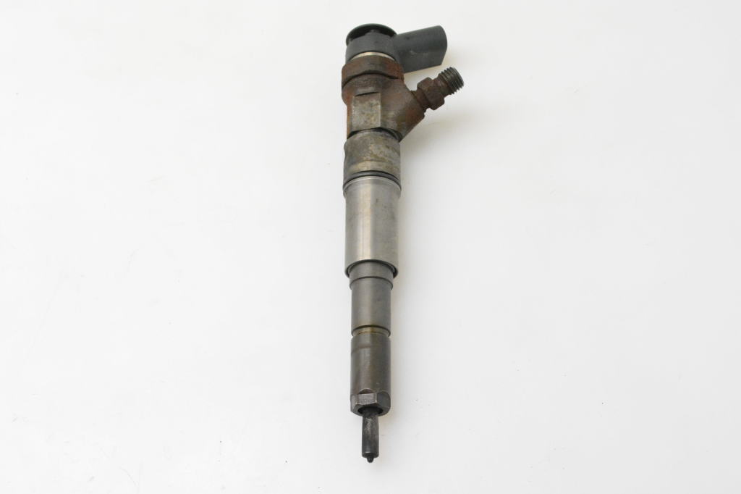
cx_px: 370
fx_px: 1235
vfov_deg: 22.6
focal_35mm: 60
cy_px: 247
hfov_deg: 33.4
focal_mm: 40
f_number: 9
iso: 6400
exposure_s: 1/320
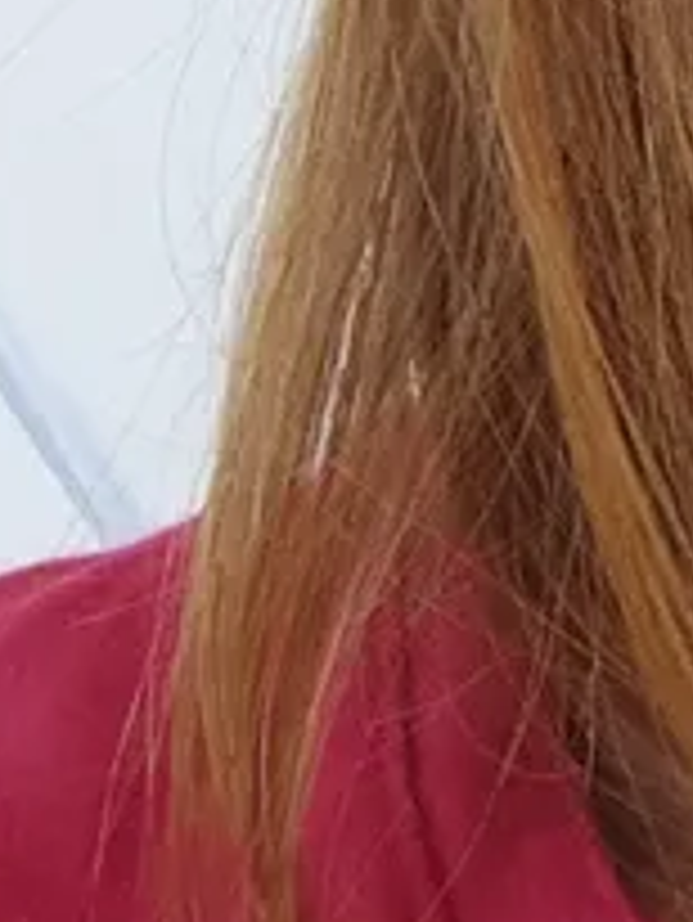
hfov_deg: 8.6
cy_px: -1158
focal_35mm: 160
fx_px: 4266
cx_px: 1539
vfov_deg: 10.8
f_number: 2.45
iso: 80
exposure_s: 1/50
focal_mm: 3.27
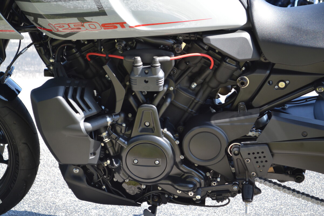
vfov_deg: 16.6
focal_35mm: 82
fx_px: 742
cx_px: 162
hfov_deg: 24.6
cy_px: 108
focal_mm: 55
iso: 220
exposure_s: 1/125
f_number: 5.6
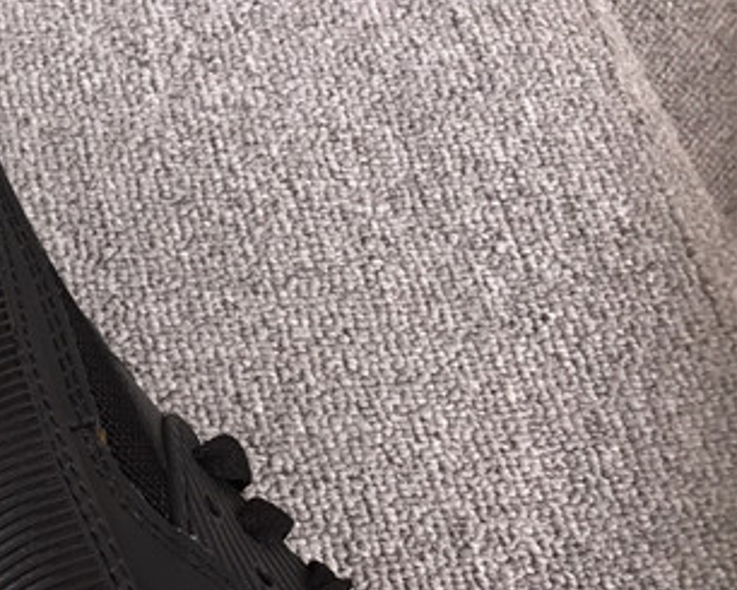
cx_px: -344
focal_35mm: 89
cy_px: 483
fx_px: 1942
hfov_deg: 19.1
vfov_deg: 17.1
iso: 25
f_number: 2.4
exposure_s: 1/139
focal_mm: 3.3
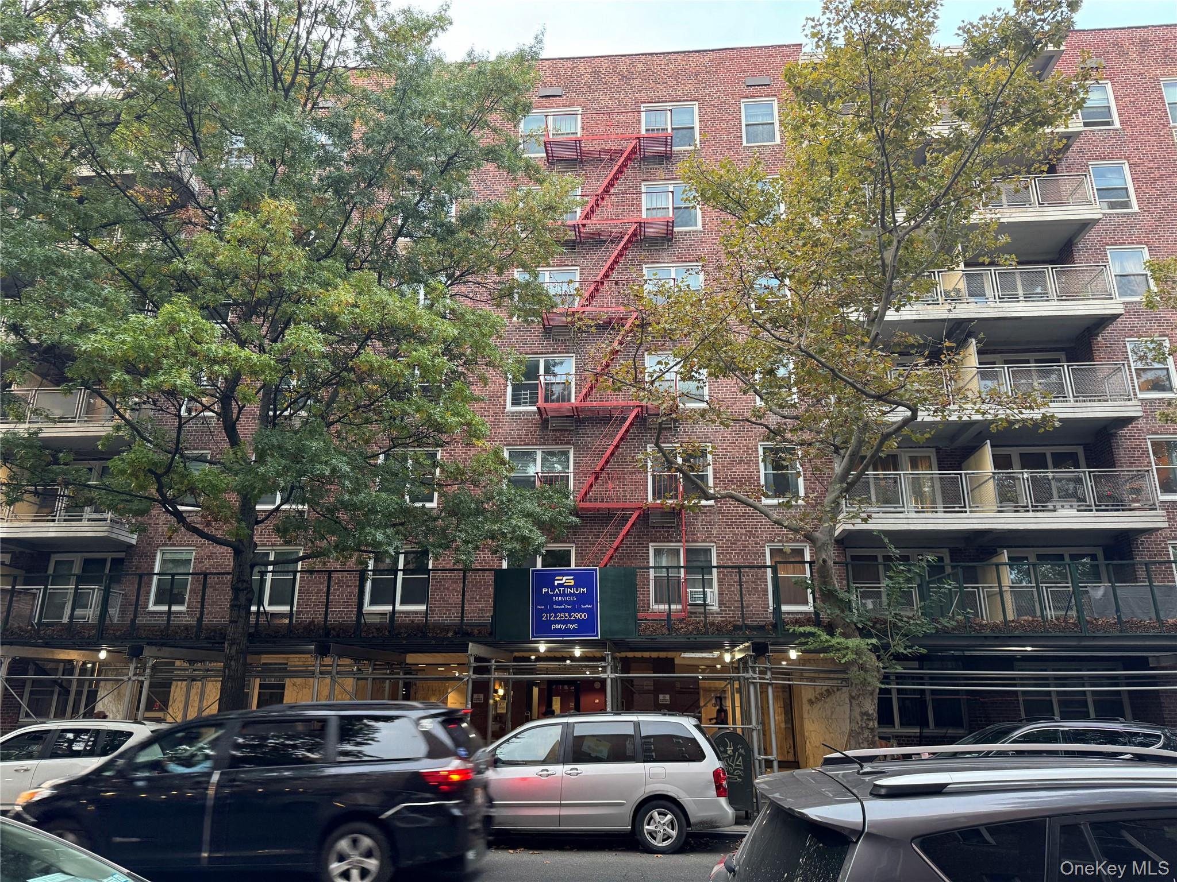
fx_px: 816
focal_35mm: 24
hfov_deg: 71.6
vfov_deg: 56.8
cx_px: 588
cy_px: 441
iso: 200
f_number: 1.78
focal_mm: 6.76
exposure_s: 1/60
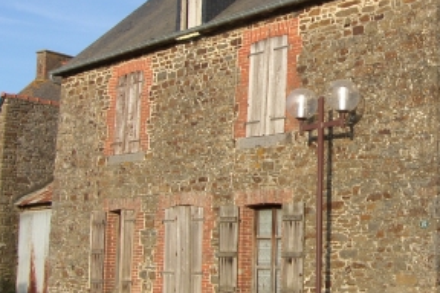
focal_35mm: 69
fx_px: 843
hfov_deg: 28.5
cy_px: 134
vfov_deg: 19.7
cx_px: 368
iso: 50
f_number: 3.2
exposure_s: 1/1000
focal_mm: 7.4
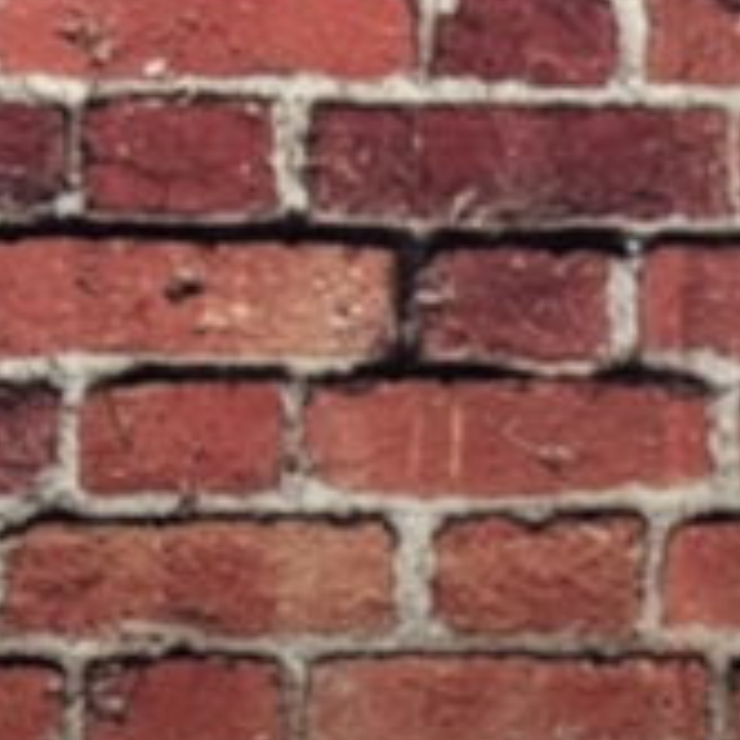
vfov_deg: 6.7
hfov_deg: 6.3
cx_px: 1846
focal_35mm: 262
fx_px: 6337
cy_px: 477
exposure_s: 1/40
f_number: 1.78
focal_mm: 6.76
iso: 320
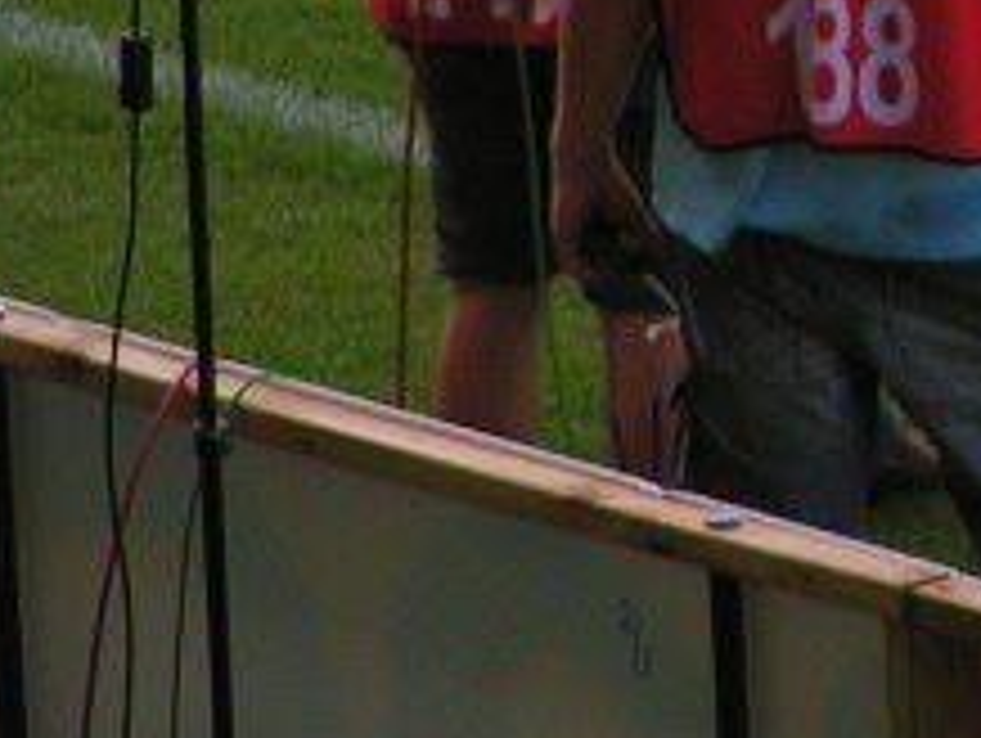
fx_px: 35322
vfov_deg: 1.2
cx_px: 1310
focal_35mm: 1245
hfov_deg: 1.6
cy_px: -248
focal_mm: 52
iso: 80
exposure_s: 1/400
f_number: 3.5
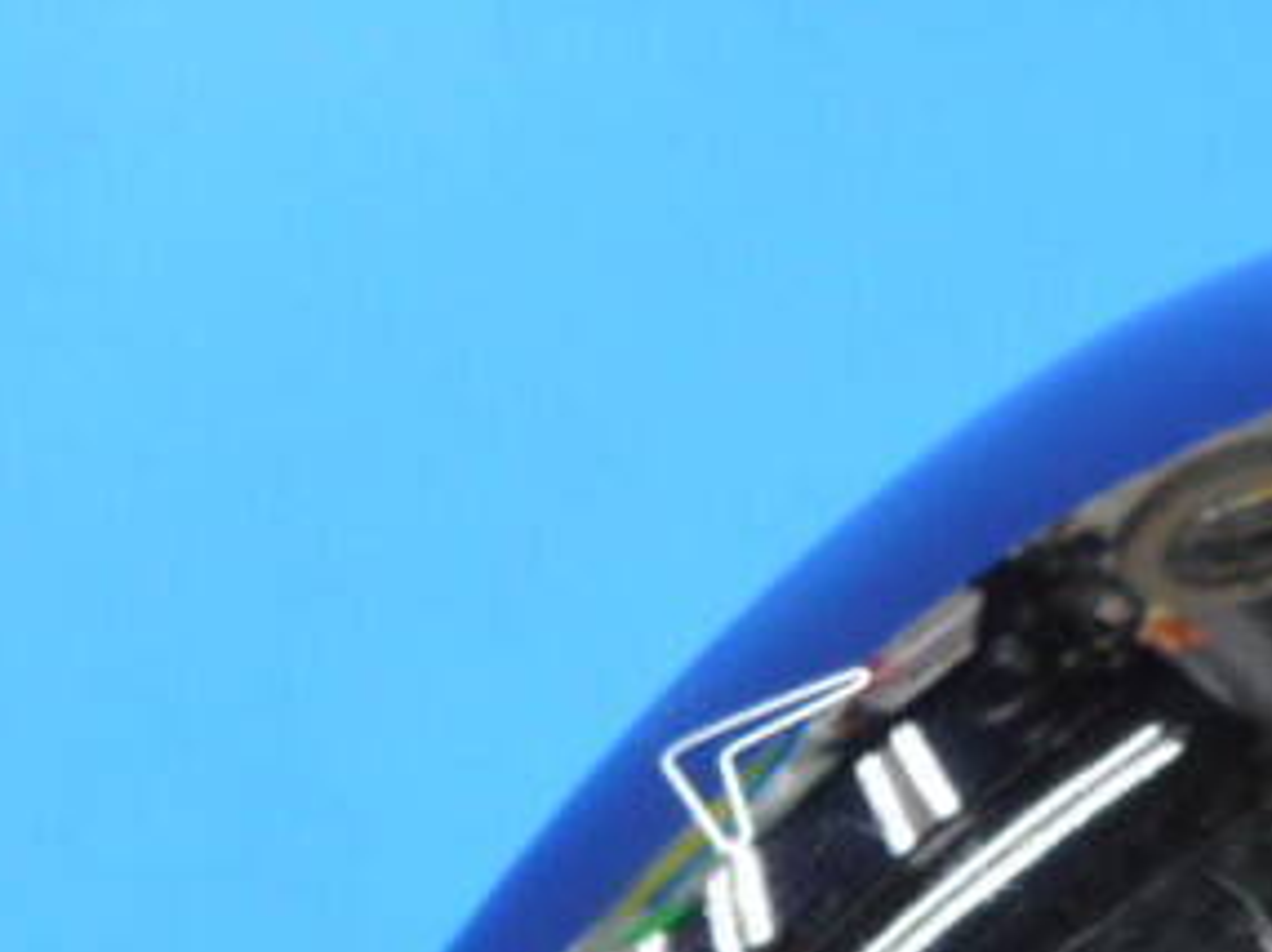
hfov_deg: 32.5
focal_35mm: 56
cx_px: 1165
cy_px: 988
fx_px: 2056
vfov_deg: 24.7
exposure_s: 1/30
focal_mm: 4.5
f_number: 3.7
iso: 280
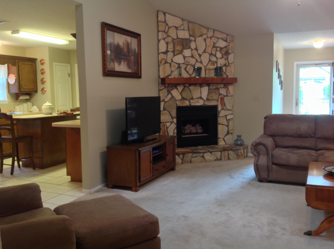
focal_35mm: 35
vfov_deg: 40.6
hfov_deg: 52.7
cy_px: 124
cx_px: 167
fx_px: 337
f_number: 2.4
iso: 125
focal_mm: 4.28
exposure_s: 1/15
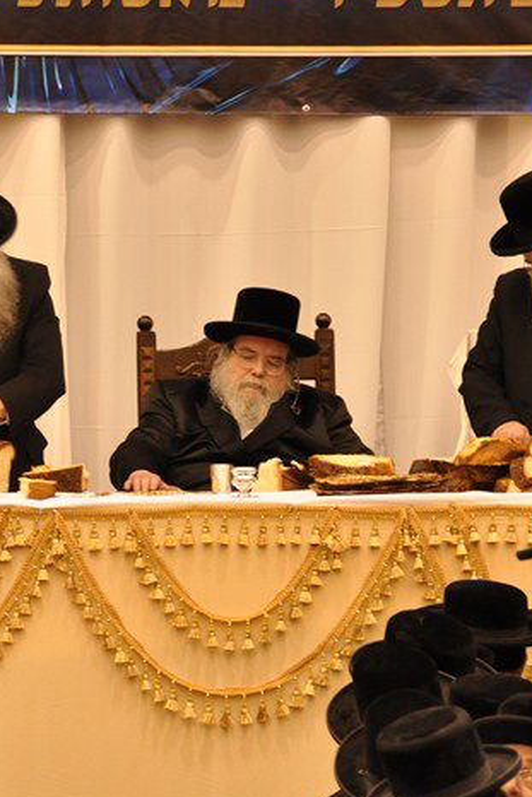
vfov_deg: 5.9
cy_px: 386
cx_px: 164
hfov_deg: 4.0
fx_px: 7682
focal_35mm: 347
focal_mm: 135
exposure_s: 1/40
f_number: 5.6
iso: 1000
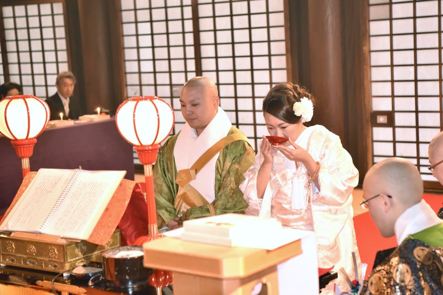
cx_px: 222
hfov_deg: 28.8
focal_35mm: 70
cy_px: 148
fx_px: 861
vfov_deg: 19.5
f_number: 4
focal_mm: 70
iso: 4000
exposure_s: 1/30
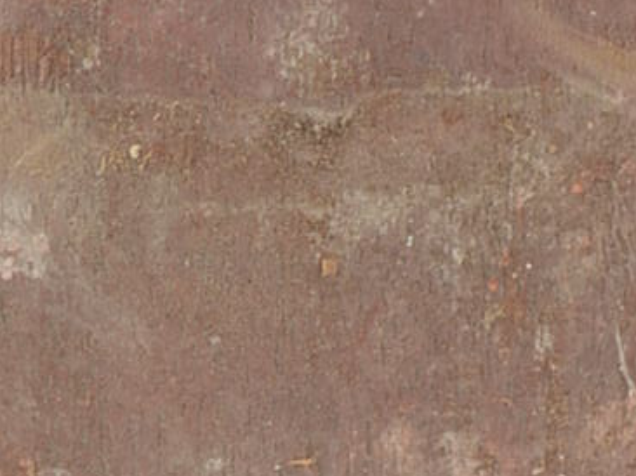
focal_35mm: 320
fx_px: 5875
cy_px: -431
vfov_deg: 4.6
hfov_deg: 6.2
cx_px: 221
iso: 100
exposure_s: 1/100
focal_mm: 27
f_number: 11
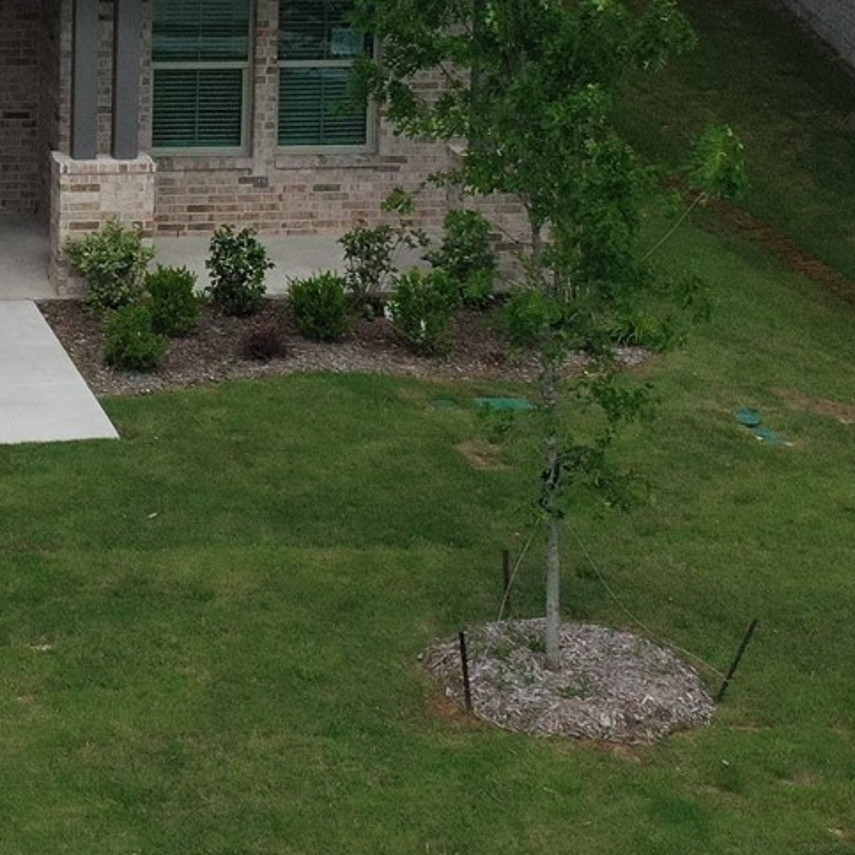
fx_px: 2990
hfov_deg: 15.5
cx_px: -246
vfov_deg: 15.8
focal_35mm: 107
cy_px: -108
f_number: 6.3
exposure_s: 1/1600
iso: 400
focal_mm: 10.26
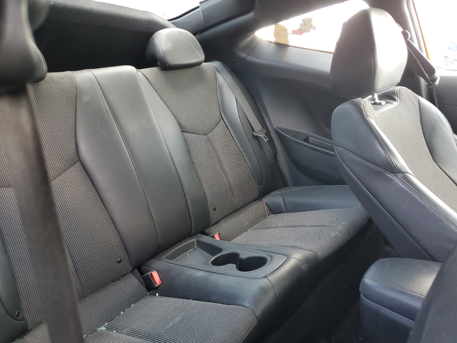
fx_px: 343
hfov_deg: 67.3
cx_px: 228
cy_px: 172
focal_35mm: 26
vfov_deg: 53.1
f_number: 1.5
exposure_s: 1/60.2
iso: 67
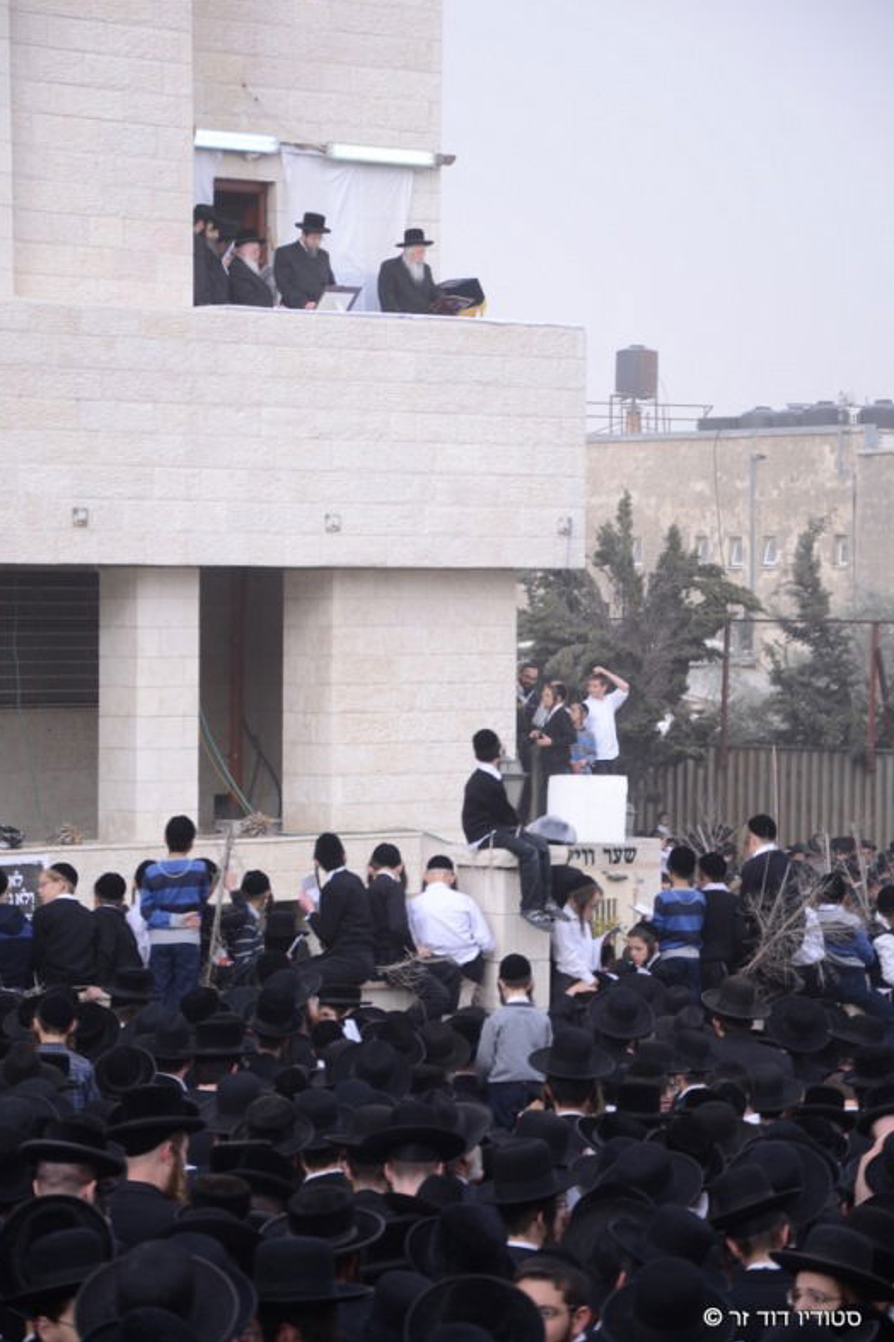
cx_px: 444
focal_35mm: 130
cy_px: 674
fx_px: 4824
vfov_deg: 15.8
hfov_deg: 10.6
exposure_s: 1/250
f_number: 5.6
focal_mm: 85
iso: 250
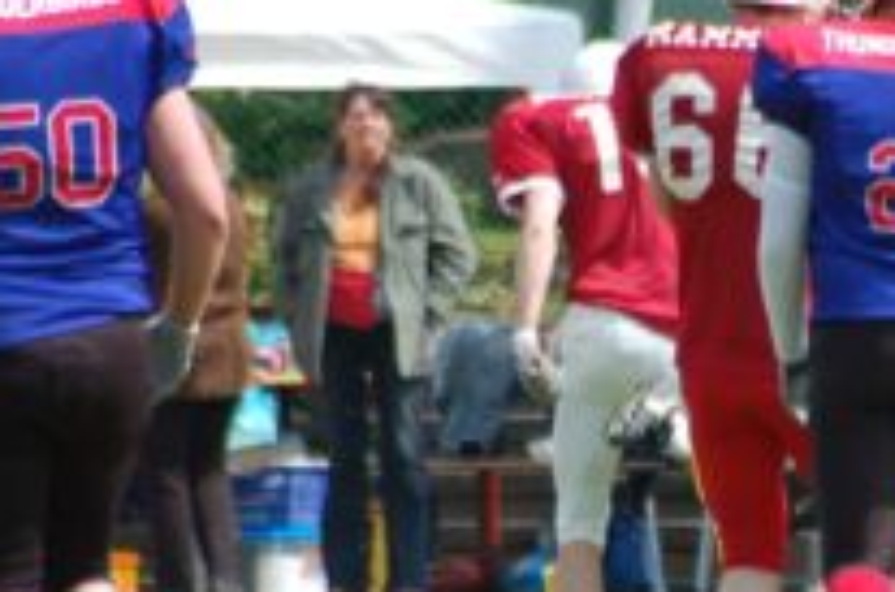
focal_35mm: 984
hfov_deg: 2.1
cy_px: 432
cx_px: 806
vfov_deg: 1.4
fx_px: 24407
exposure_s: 1/1000
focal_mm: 300
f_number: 5.6
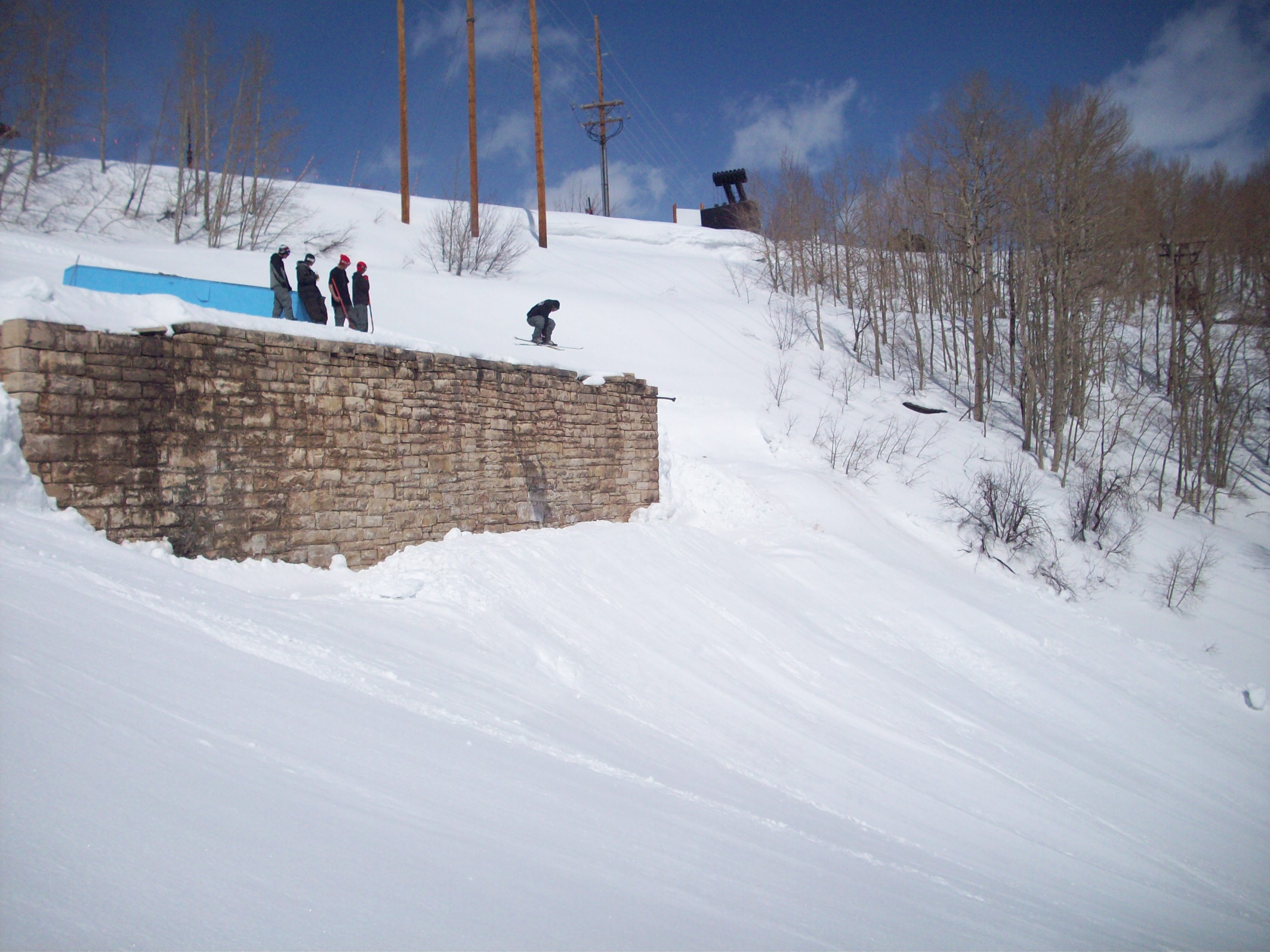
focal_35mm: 37
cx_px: 635
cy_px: 476
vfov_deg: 38.7
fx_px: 1357
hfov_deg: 50.1
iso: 80
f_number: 5.6
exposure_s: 1/1401
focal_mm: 6.2
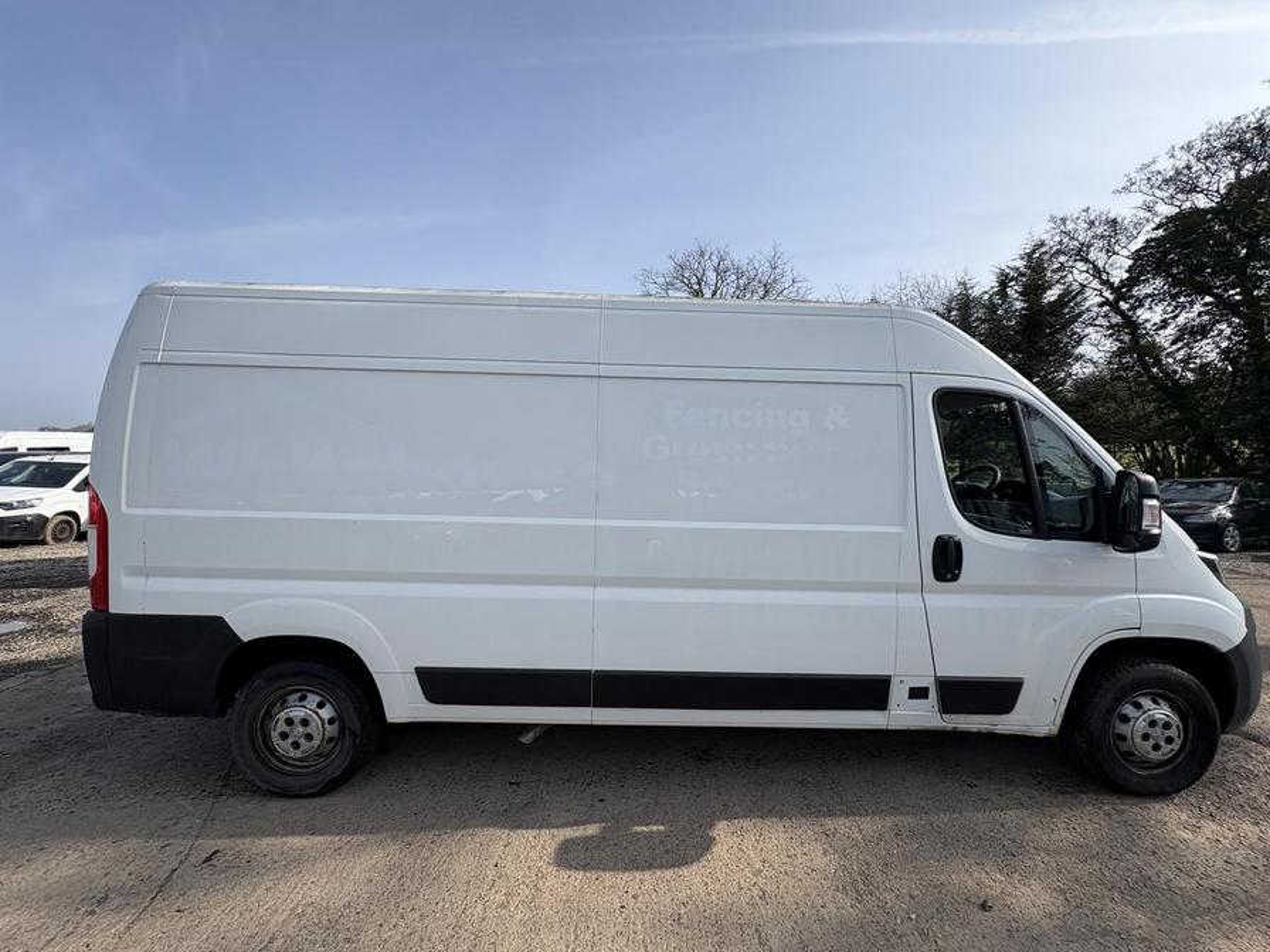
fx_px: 514
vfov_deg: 85.7
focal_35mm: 14
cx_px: 635
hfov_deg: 102.1
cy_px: 476
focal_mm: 2.22
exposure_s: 1/1976
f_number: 2.2
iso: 50
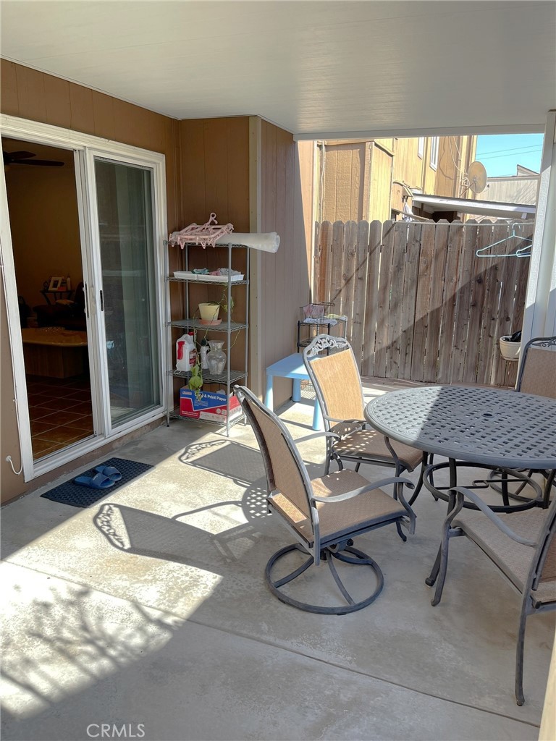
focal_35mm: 26
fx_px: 557
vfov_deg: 67.3
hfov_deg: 53.1
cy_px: 370
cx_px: 278
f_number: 1.6
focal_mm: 5.1
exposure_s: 1/332
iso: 50
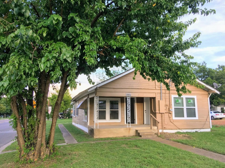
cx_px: 115
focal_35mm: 30
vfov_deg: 46.8
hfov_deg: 60.0
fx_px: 195
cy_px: 84
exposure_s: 1/147
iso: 25
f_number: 2.2
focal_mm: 4.15
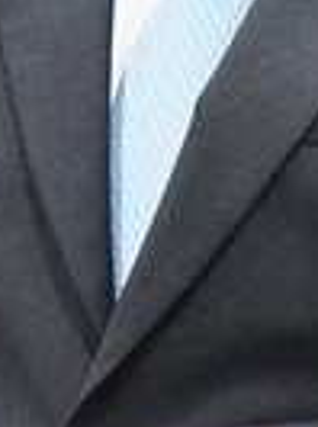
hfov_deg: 0.9
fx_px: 19705
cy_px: -143
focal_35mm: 1601
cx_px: 3
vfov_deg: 1.2
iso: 5000
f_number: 6.3
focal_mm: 230
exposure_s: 1/80
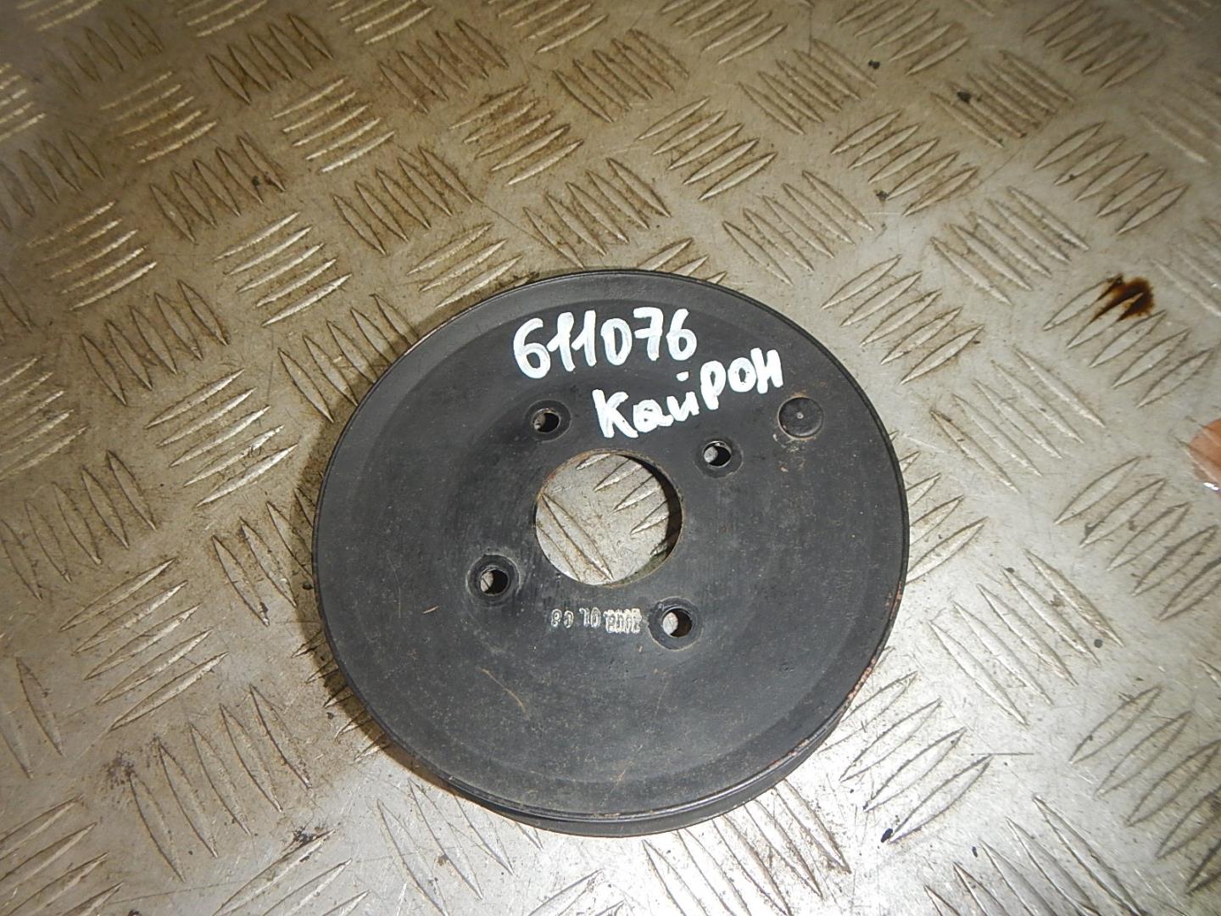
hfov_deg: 63.4
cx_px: 610
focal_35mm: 28
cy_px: 458
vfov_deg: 49.7
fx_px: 988
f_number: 3.9
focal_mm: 5
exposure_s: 1/30
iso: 200
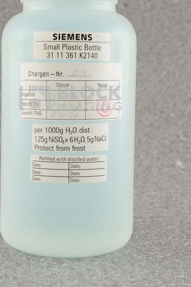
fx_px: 646
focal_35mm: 81
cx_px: 71
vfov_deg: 25.0
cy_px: 98
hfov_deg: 16.8
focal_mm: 50
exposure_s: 1/125
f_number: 11
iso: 1600
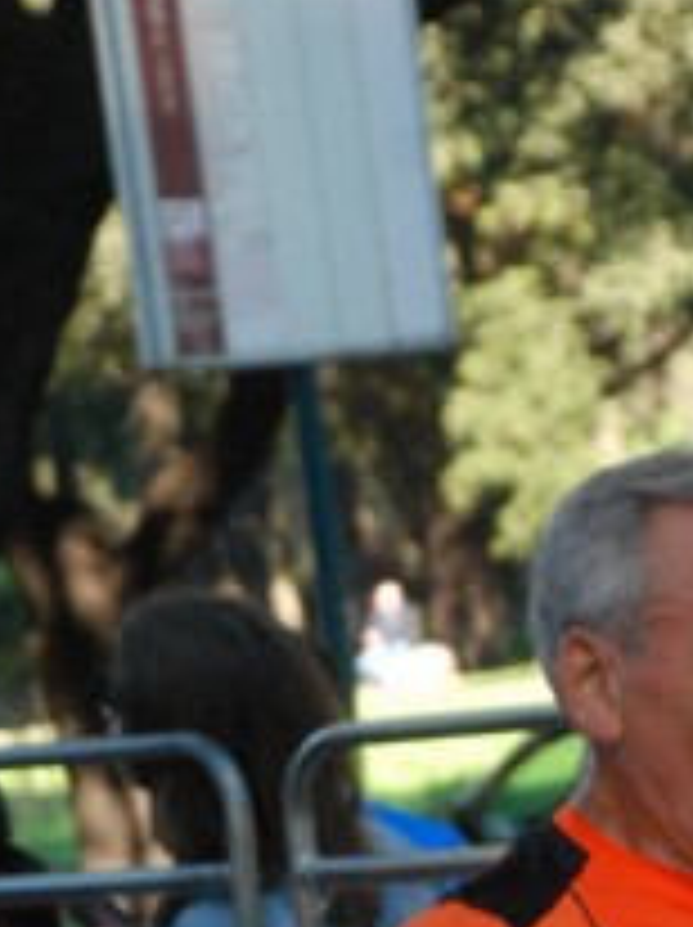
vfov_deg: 5.8
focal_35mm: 337
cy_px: 1215
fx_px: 9014
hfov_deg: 4.4
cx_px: 740
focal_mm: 80
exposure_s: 1/400
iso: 1000
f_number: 5.6
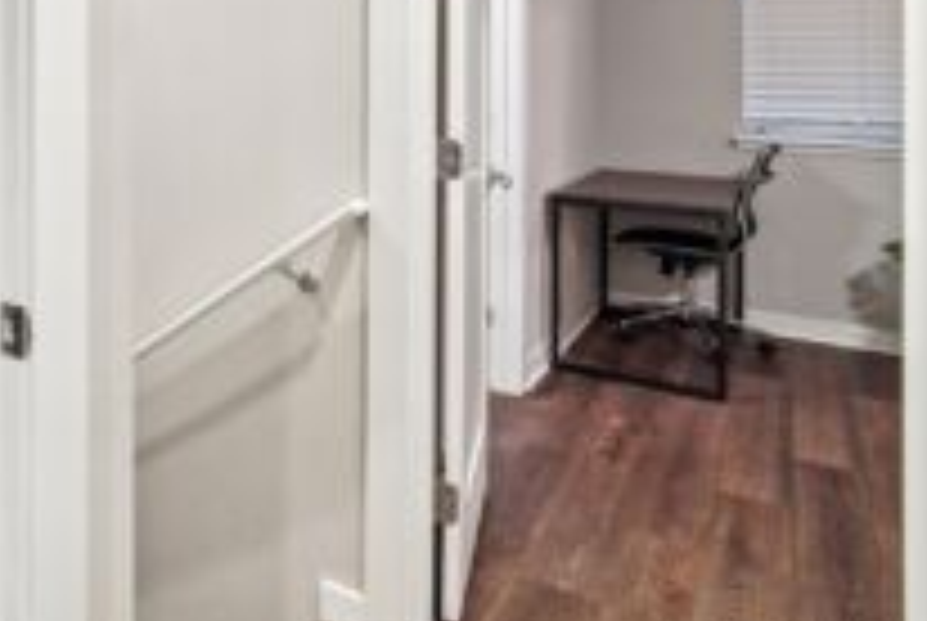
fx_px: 799
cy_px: 101
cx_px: 81
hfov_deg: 52.4
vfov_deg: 40.3
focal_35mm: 31
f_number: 8
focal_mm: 16
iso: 1600
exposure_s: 1/15
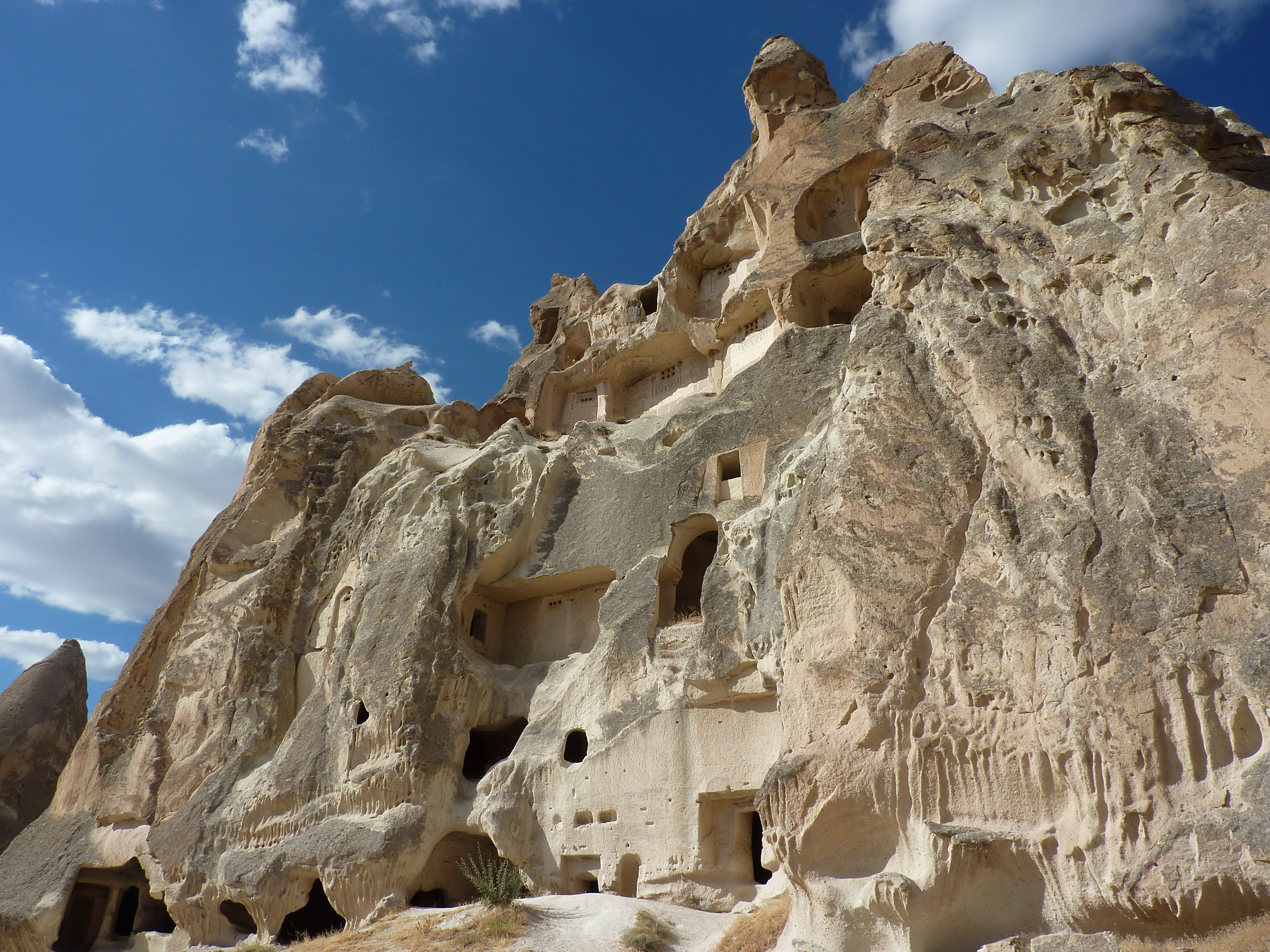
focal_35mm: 25
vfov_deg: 54.9
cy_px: 476
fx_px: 917
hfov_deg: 69.4
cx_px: 635
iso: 80
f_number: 5.6
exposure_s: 1/500
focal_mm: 4.1
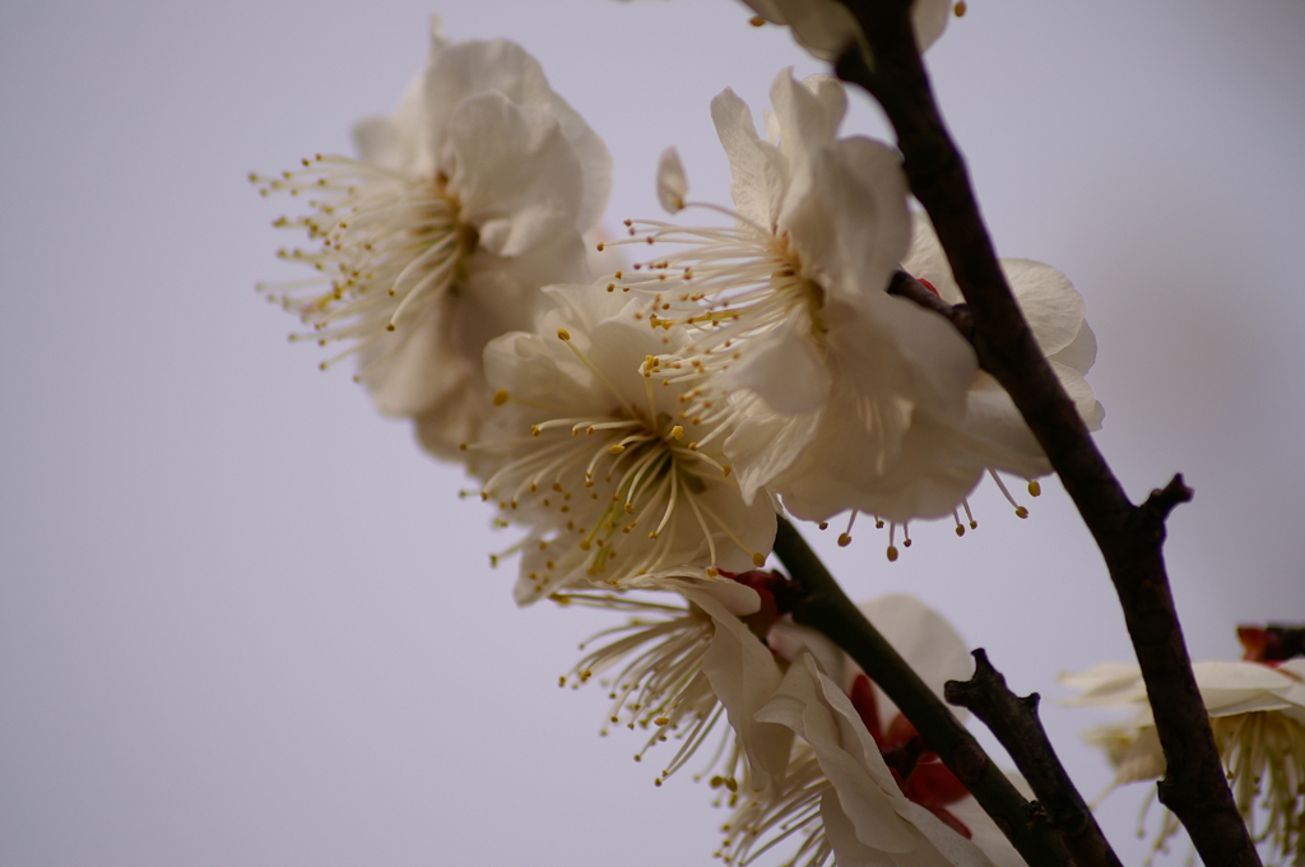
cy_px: 434
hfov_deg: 6.9
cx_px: 652
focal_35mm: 300
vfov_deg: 4.6
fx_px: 10861
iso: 100
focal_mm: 200
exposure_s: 1/1250
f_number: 5.6
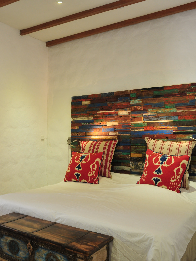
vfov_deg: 52.6
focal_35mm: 35
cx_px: 40
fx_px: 264
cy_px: 130
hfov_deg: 39.1
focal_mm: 16
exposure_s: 1/4
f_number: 5.6
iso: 200
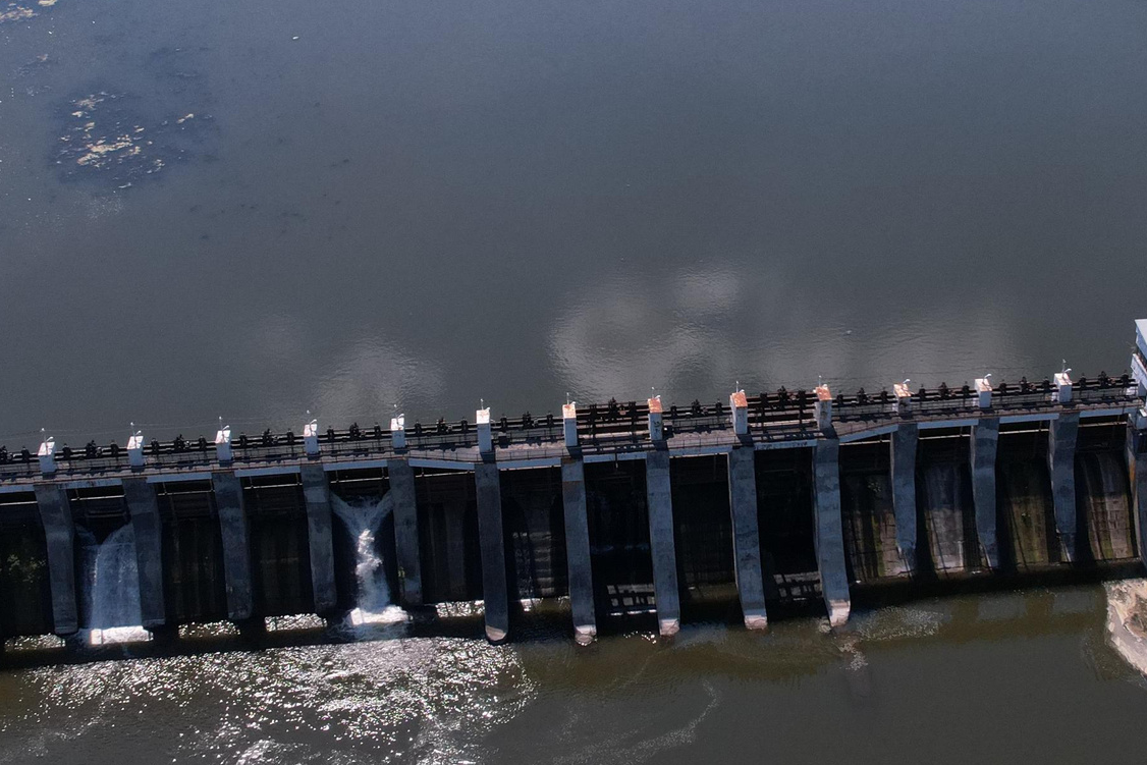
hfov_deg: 39.4
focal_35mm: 50
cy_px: 311
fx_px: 1593
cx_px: 688
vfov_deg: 27.0
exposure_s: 1/240
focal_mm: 8.38
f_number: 2.8
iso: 400
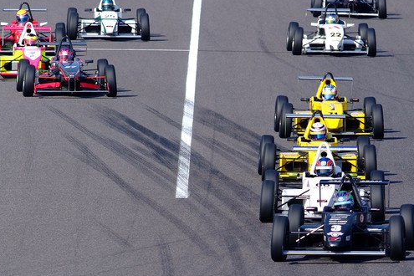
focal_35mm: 654
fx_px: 7520
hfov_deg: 3.2
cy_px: 124
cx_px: 227
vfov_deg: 2.1
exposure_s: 1/500
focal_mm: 300
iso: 100
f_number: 5.6
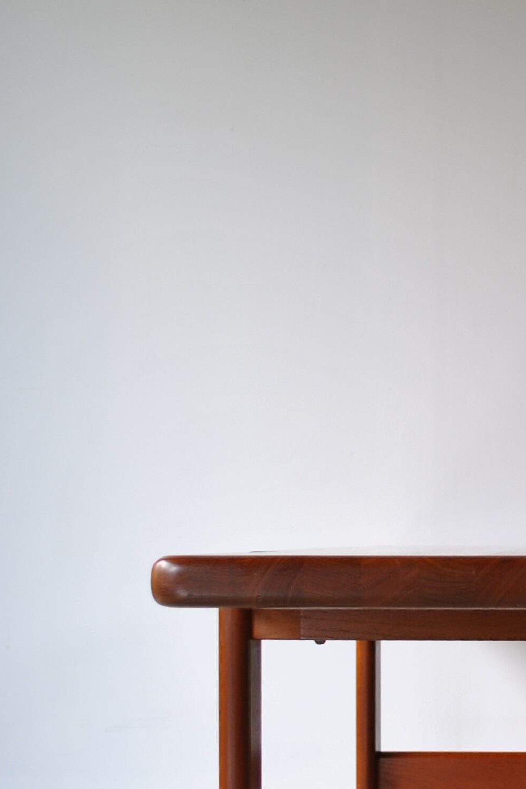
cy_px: 567
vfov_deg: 24.6
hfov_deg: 16.0
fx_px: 1797
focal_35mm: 82
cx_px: 619
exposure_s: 1/100
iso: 100
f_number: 3.8
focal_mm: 22
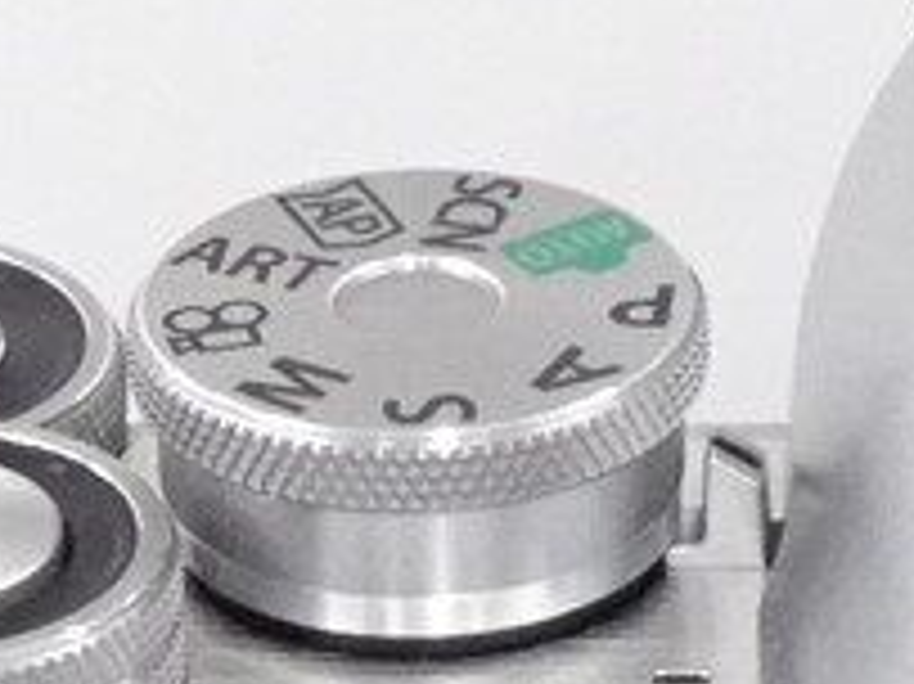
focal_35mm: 550
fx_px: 14514
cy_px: 981
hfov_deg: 3.6
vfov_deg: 2.7
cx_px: 1189
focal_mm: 15.92
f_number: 5
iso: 1000
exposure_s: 1/100
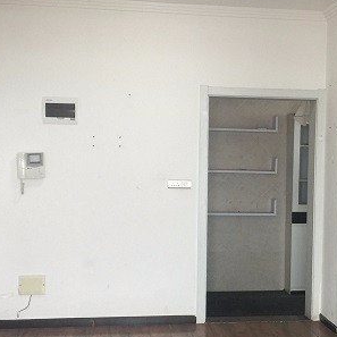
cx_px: 260
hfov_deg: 24.7
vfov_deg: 25.0
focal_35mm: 69
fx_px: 760
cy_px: 203
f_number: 2.2
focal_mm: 4.15
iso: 64
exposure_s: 1/33
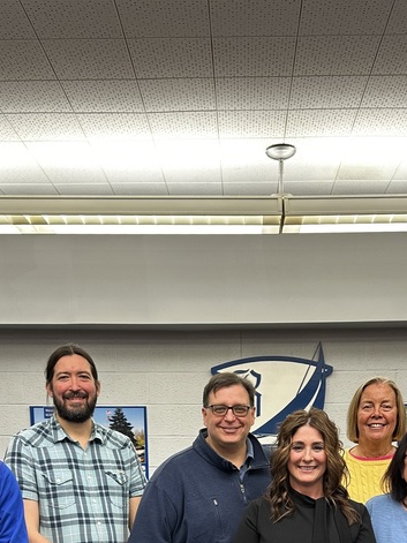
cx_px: 255
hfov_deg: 28.4
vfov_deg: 33.7
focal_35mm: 51
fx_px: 800
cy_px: 565
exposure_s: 1/60
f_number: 1.78
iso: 125
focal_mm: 6.86
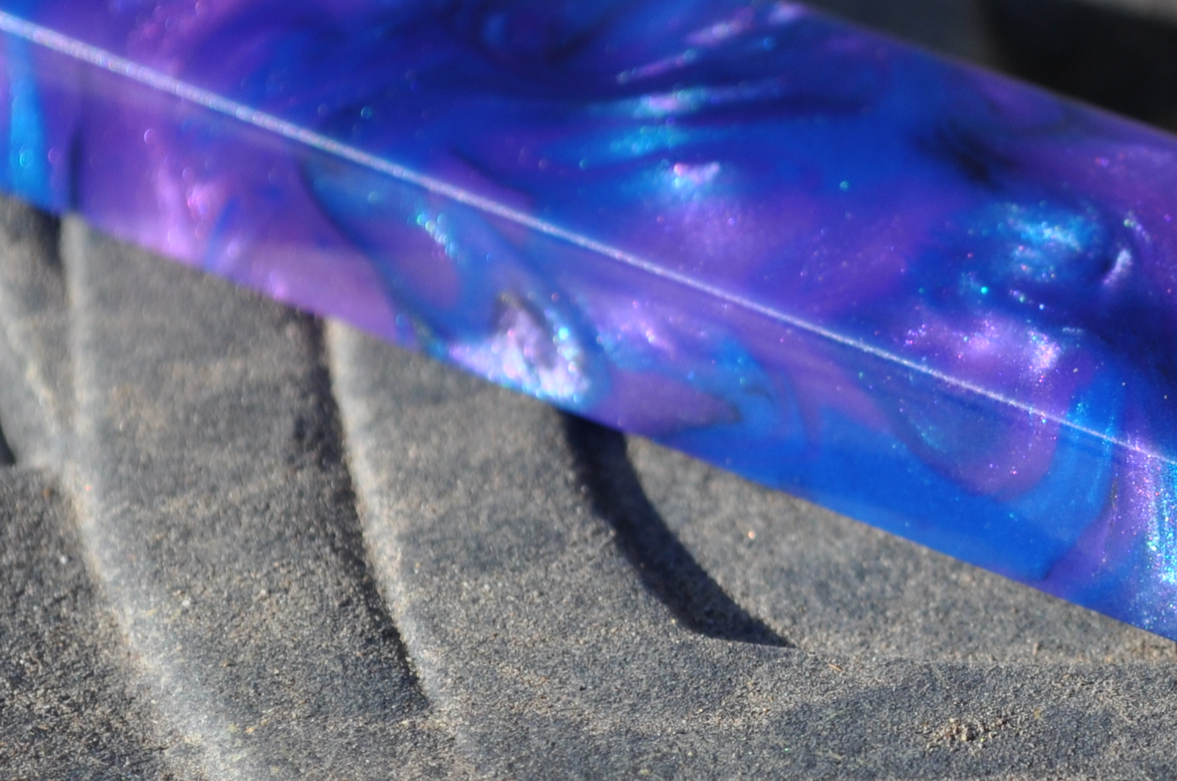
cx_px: 1223
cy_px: 477
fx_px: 7194
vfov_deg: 6.2
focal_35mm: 220
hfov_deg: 9.3
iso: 200
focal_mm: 55
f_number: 8
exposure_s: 1/250
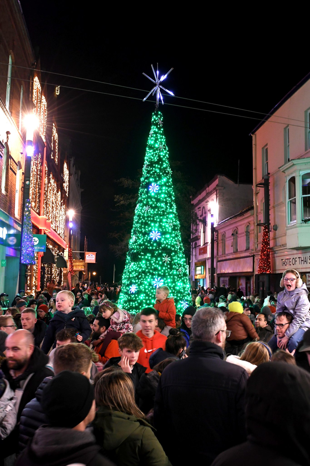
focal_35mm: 36
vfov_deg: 53.1
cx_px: 155
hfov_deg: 36.9
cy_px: 233
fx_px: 465
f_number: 4.5
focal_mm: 24
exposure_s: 1/25
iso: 1600
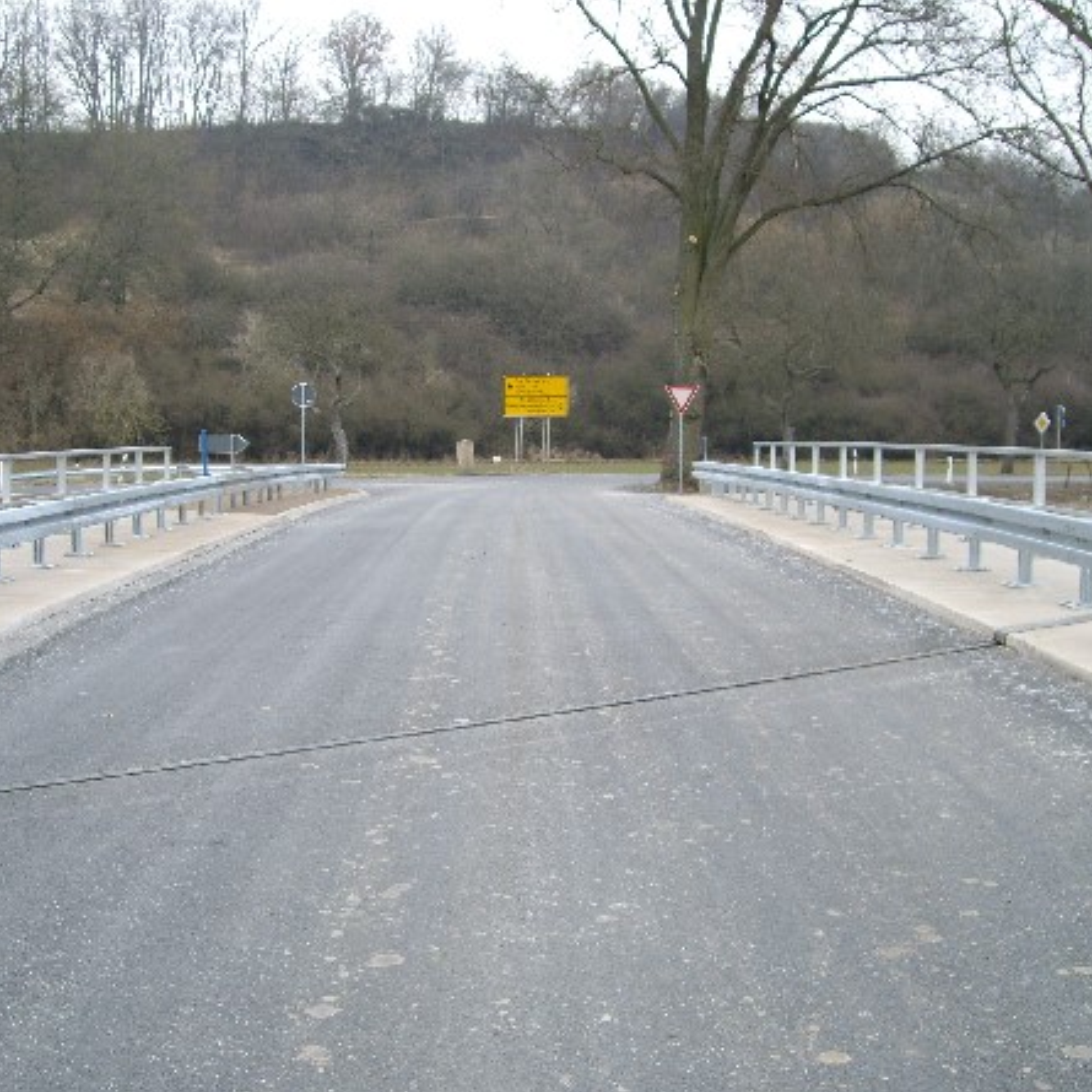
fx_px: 1606
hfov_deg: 37.5
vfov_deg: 37.6
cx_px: 510
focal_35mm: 45
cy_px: 546
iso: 100
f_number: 2.7
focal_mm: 6.2
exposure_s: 1/200
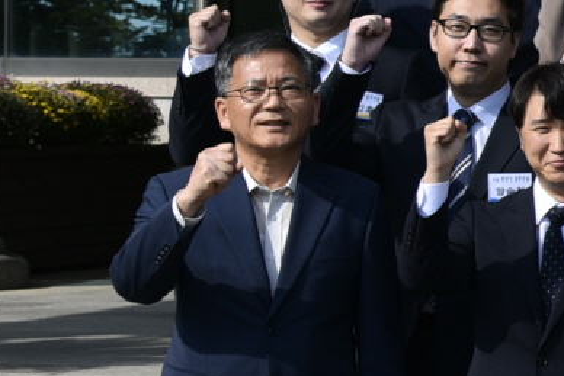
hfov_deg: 10.2
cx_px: 1400
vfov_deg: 7.9
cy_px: 134
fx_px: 2711
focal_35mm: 173
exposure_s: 1/125
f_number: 6.3
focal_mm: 32
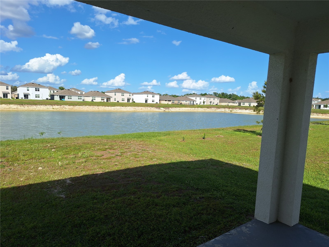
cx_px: 164
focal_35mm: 23
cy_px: 124
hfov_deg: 73.9
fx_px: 219
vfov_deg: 58.9
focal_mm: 5.54
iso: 40
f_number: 1.8
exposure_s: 1/3125
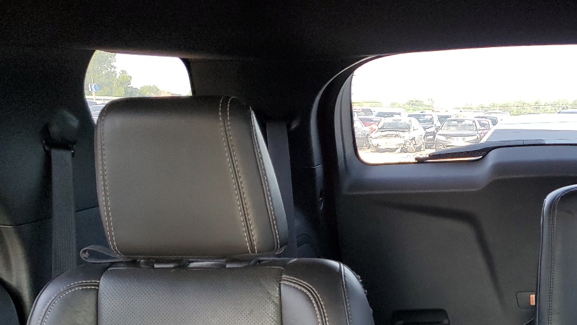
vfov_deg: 22.4
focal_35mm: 50
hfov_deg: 39.0
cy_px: 374
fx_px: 765
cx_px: 498
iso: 99
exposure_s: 1/120
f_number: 1.5
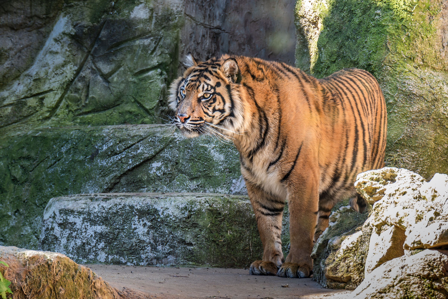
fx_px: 3733
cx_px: 224
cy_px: 150
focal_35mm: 300
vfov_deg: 4.6
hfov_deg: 6.9
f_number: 11
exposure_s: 1/10
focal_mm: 300
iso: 100
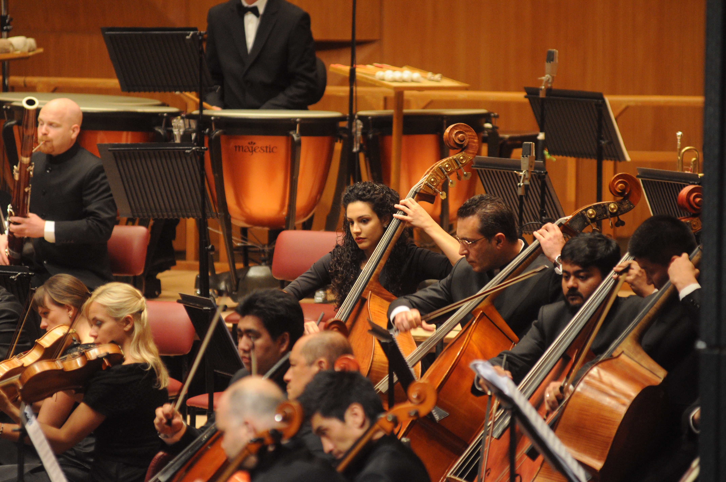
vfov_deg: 4.6
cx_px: 363
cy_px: 241
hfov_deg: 6.9
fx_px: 6043
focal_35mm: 300
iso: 1600
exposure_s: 1/80
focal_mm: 200
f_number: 2.8
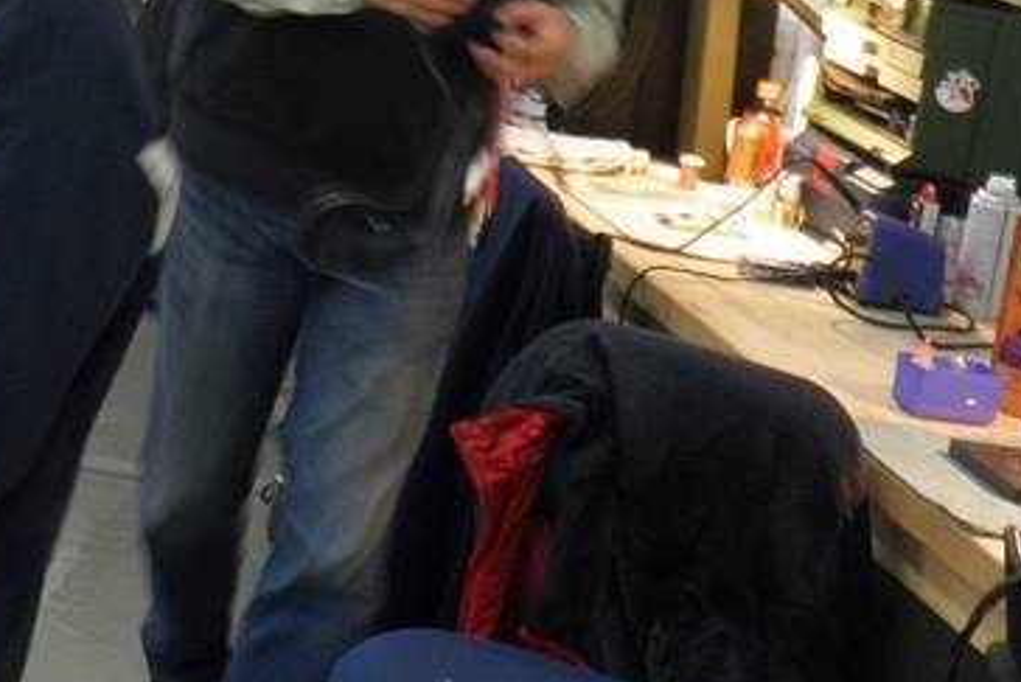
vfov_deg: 11.2
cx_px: -398
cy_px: -146
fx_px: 3405
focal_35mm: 120
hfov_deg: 16.0
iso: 200
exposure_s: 1/13
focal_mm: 7.3
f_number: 3.9
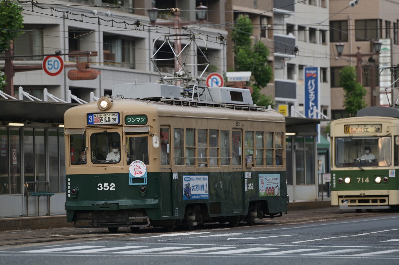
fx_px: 2215
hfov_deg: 10.3
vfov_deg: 6.9
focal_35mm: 200
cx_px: 200
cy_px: 132
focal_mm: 200
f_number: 2.8
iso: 200
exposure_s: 1/800
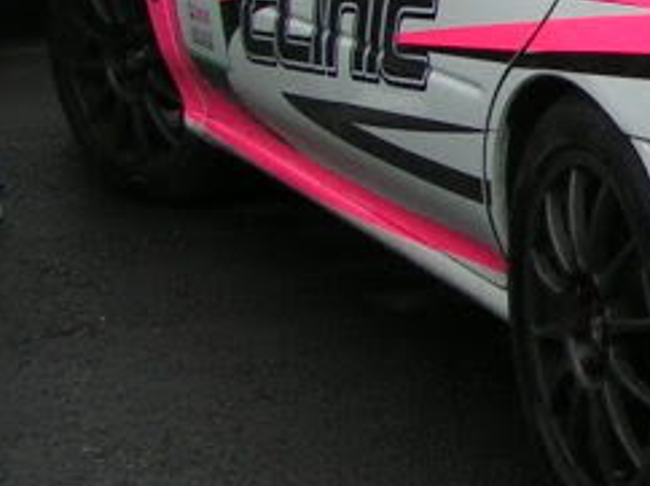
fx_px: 3020
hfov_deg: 11.6
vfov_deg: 9.2
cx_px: 1050
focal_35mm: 161
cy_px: 16
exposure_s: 1/250
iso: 50
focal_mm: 5.8
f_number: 5.6
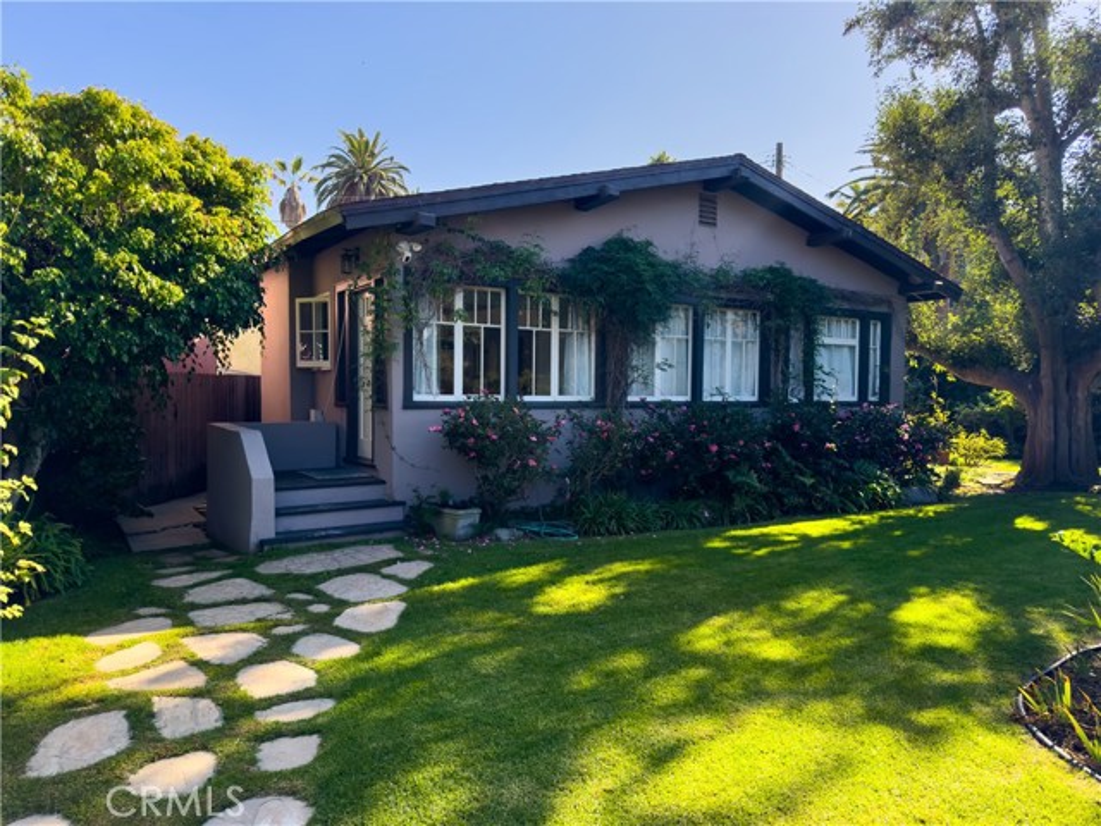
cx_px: 550
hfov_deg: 71.6
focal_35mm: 24
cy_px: 413
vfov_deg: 56.8
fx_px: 763
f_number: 1.8
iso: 100
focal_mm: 6.86
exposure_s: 1/2800
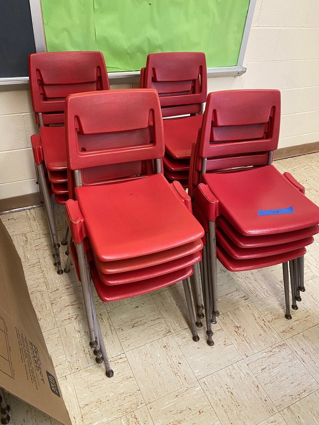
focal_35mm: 27
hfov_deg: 51.3
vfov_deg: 65.3
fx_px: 332
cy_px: 215
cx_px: 160
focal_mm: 4.25
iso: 160
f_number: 1.8
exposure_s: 1/60
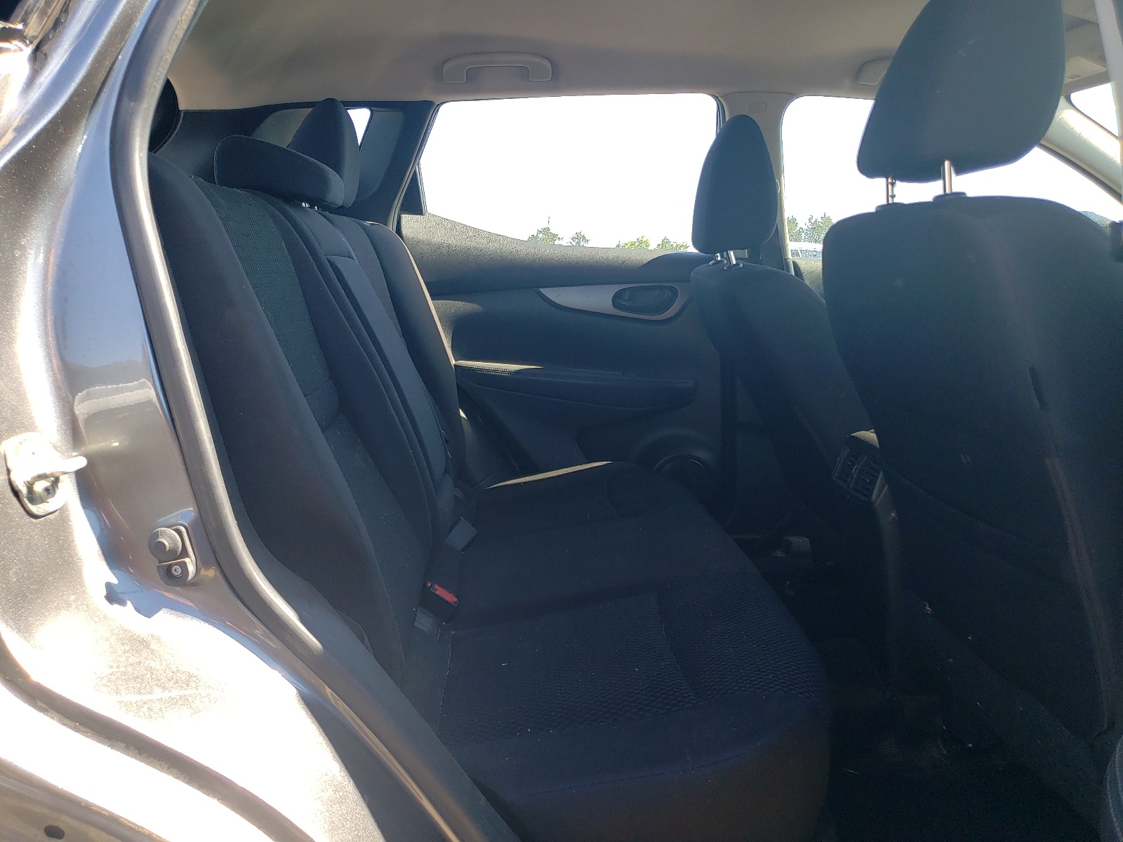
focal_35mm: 26
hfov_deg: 67.3
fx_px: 843
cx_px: 562
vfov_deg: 53.1
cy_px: 421
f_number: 1.5
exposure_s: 1/357
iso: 50
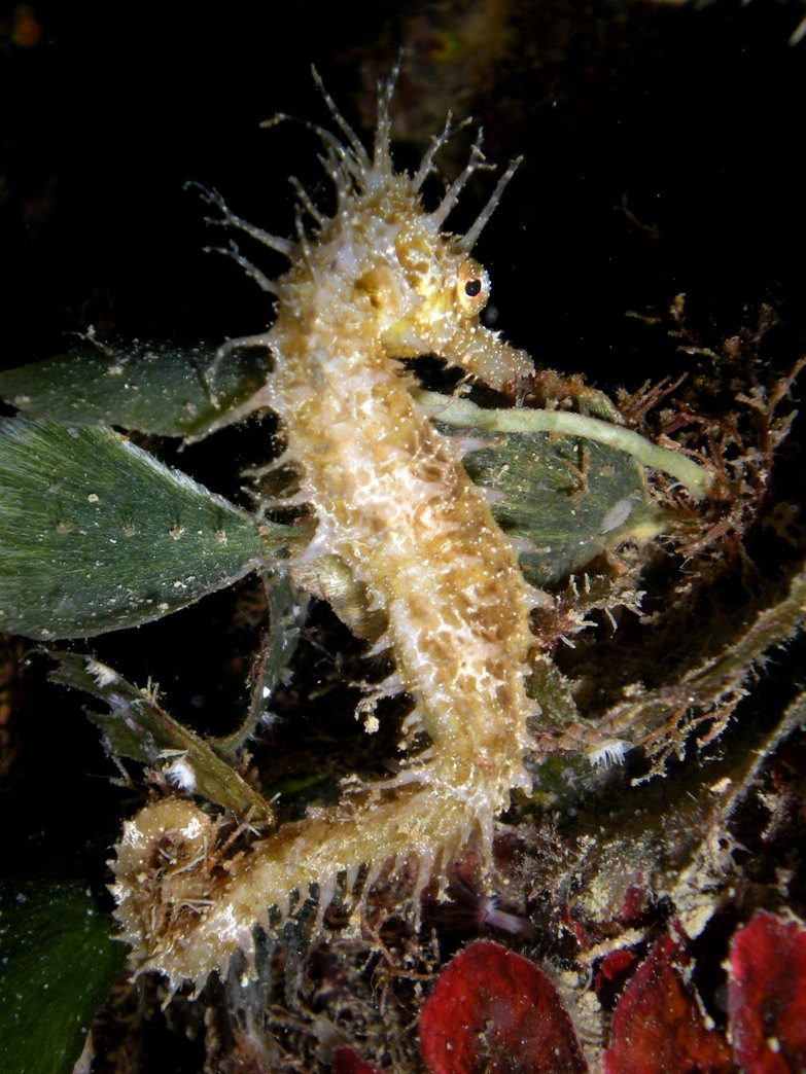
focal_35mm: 44
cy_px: 537
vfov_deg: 42.9
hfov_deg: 32.9
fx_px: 1366
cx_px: 403
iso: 64
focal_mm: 7.4
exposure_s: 1/60
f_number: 4.9
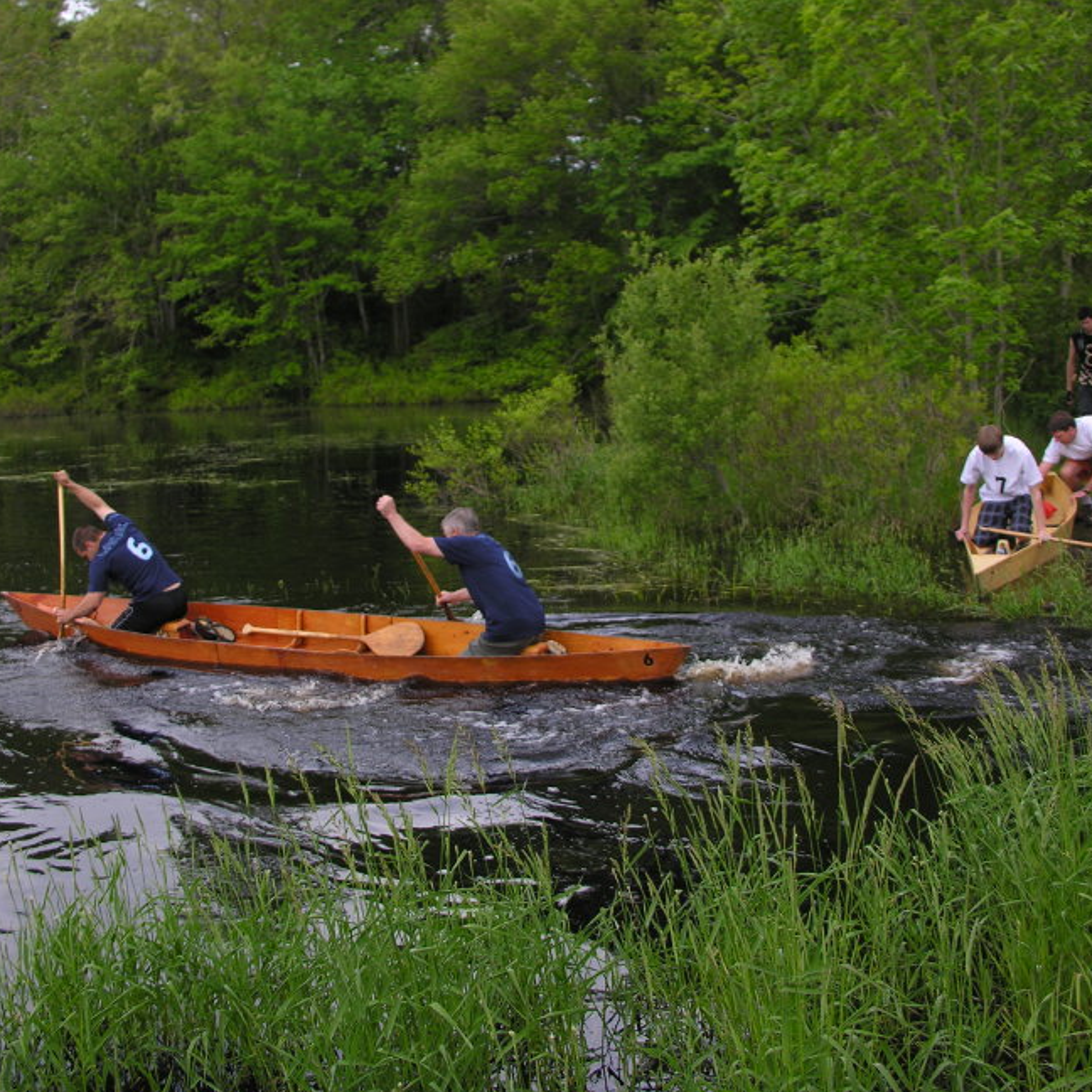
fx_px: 1499
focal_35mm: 42
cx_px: 521
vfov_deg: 40.0
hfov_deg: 40.0
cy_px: 554
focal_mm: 8.9
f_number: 2.8
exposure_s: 1/250
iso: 50
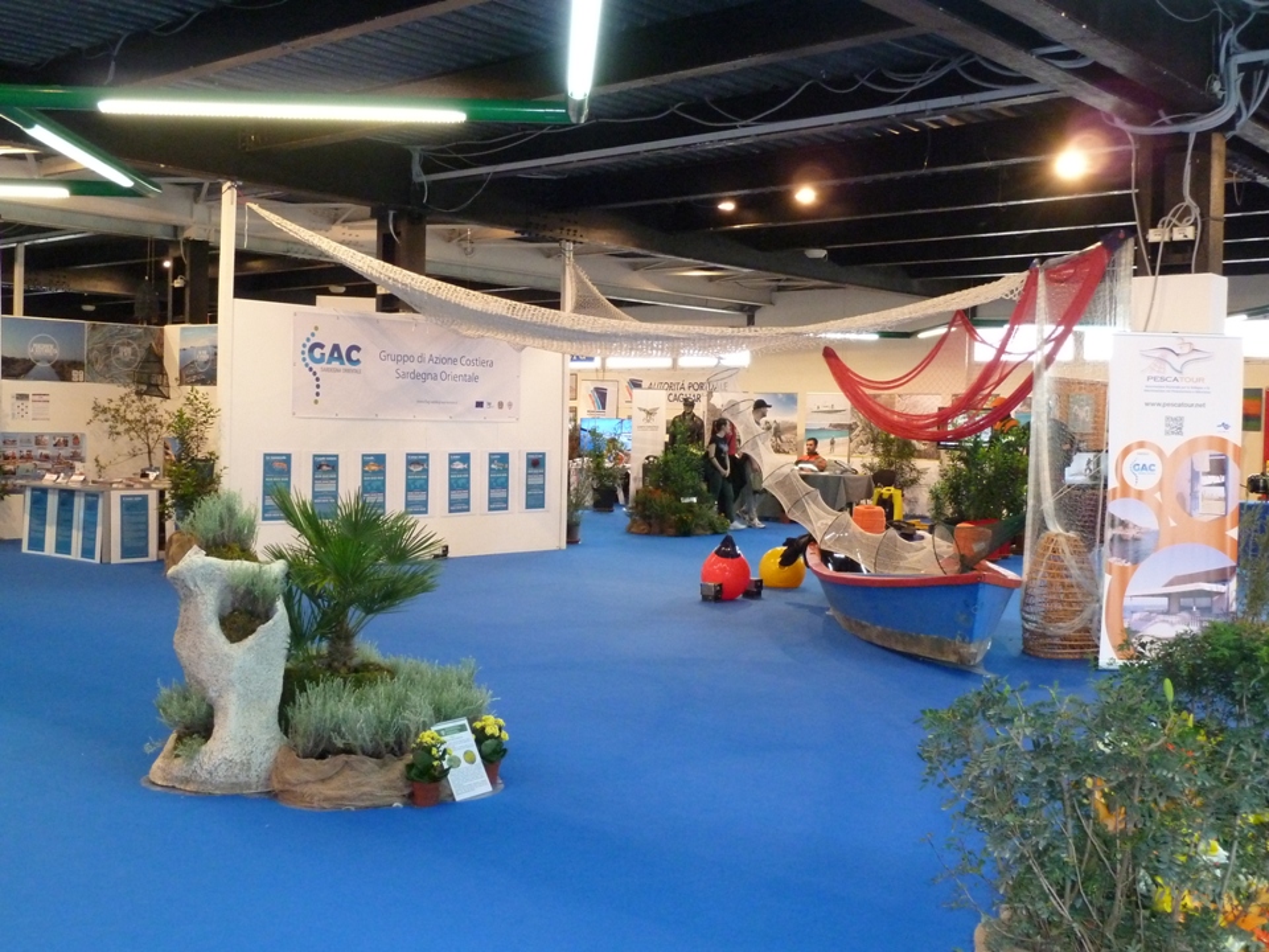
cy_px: 476
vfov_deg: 38.7
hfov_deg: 50.1
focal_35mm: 37
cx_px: 634
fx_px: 1356
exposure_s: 1/30
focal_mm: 6.1
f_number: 3.6
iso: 500
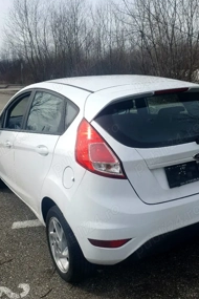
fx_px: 315
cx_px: 107
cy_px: 161
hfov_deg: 35.0
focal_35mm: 38
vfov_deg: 50.7
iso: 50
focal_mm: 4.32
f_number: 1.5
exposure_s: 1/5000
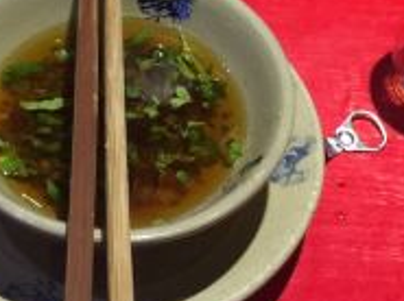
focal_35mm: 110
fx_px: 1281
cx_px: 242
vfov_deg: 12.8
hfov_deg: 17.9
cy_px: -141
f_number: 2.2
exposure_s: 1/10
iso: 100
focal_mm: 4.15
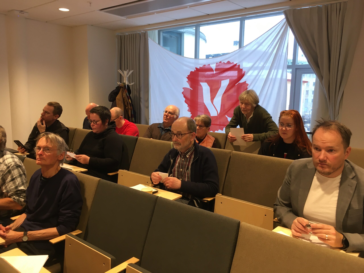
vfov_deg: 48.2
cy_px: 136
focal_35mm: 29
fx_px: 305
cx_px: 182
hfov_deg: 61.7
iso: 64
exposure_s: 1/33
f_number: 2.2
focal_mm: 4.15
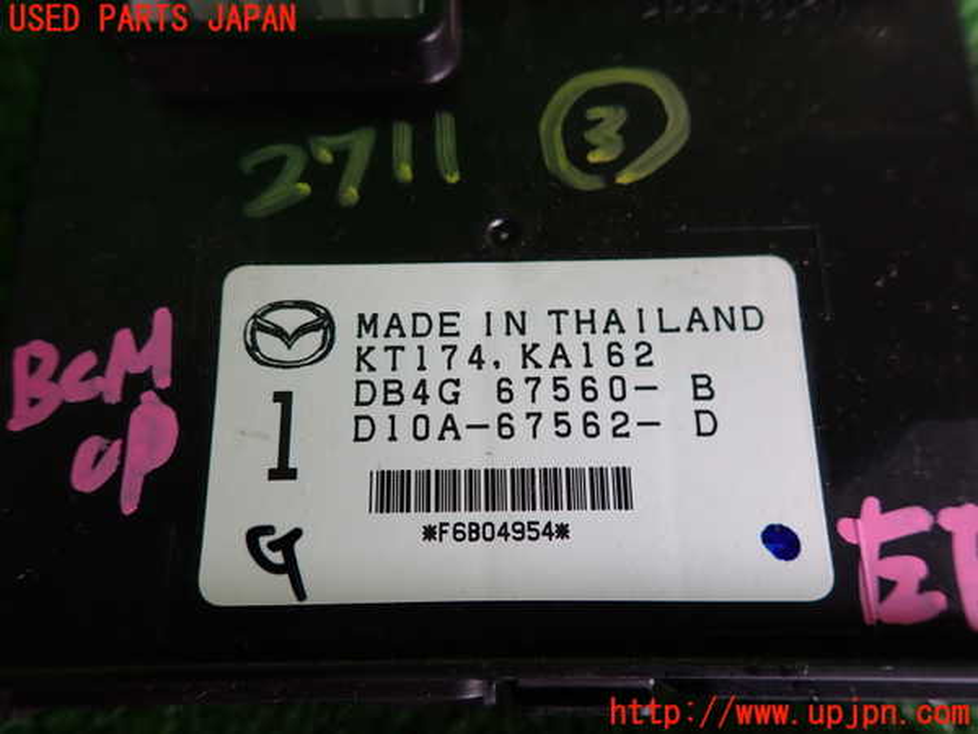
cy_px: 367
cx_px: 489
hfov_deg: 69.4
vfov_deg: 54.9
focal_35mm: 25
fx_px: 706
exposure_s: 1/60
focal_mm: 4.5
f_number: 2
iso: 100
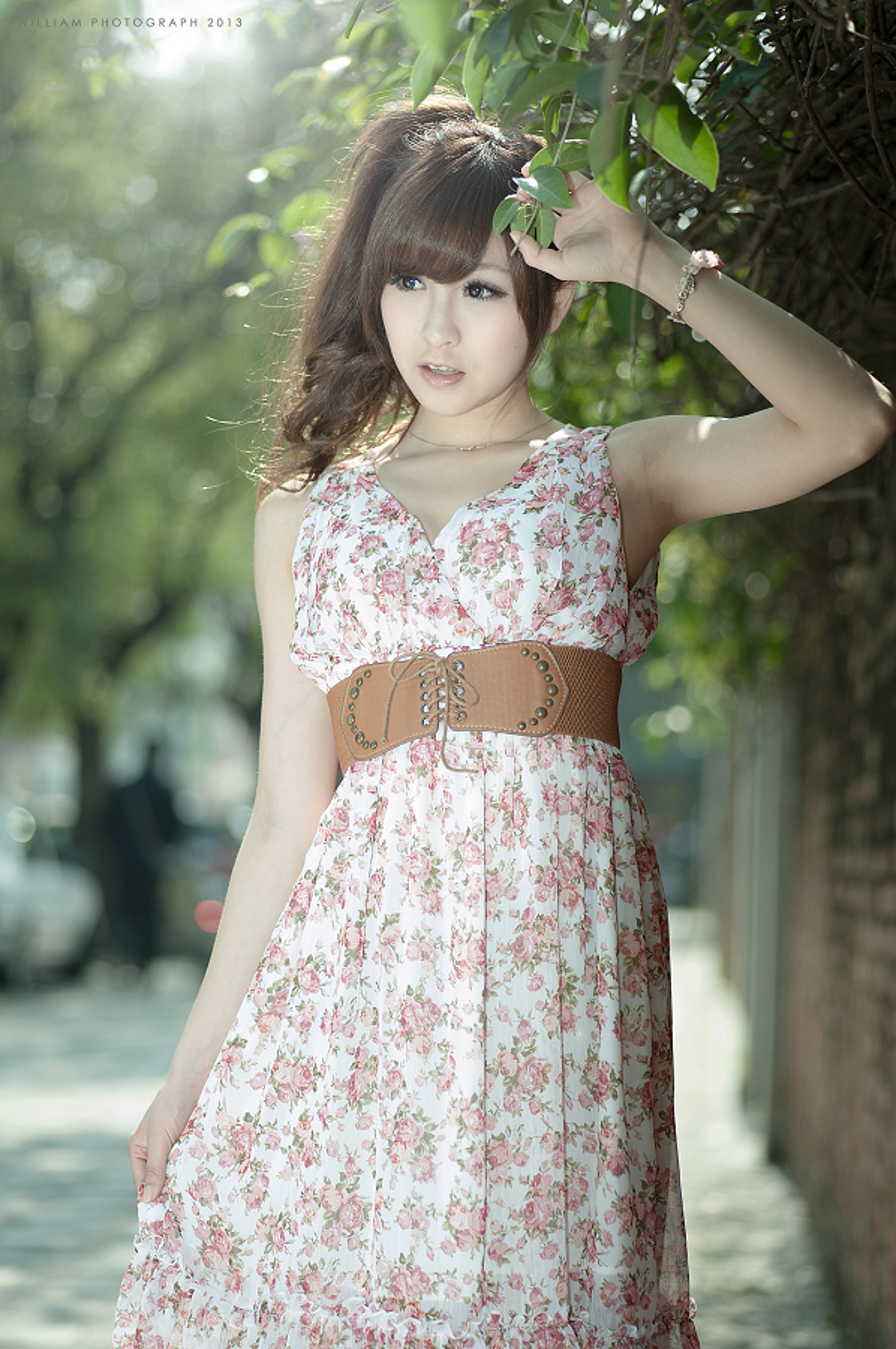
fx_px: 3742
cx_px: 448
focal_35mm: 100
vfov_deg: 20.4
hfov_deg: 13.7
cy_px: 674
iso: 100
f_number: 3
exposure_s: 1/500
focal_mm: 100
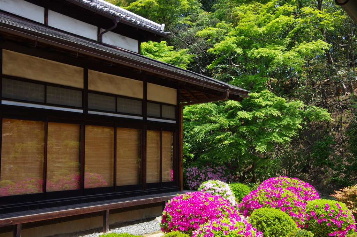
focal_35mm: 46
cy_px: 118
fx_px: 455
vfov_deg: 29.1
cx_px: 178
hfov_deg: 42.8
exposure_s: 1/1600
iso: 1600
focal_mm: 31
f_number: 8
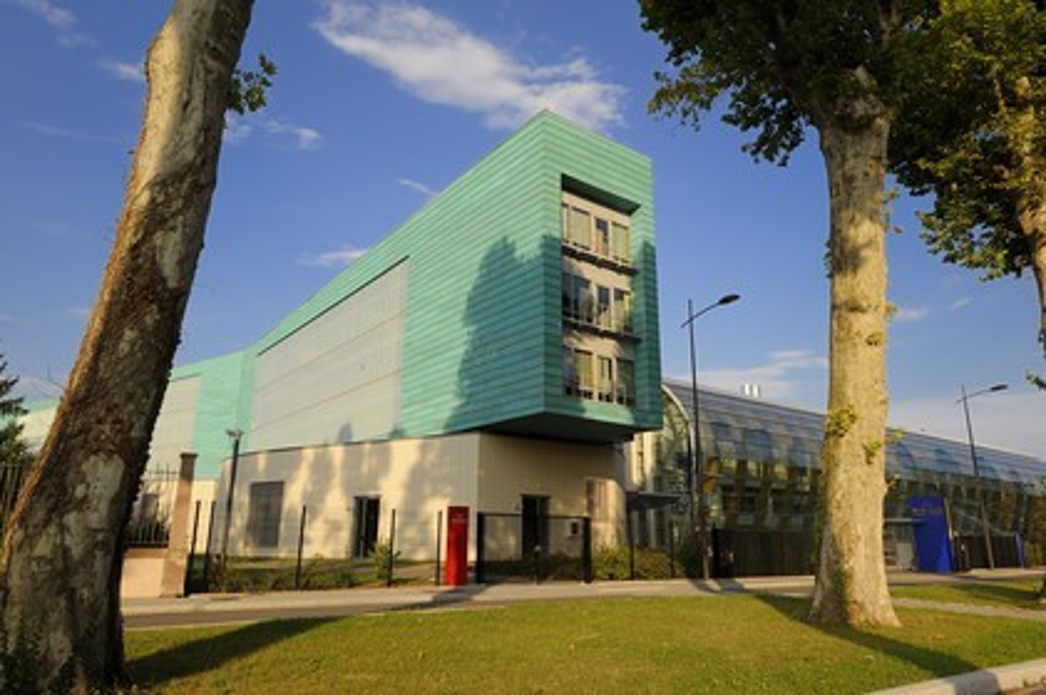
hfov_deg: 73.8
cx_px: 523
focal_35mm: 24
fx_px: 697
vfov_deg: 53.1
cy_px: 348
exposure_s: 1/160
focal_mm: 24
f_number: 13
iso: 200
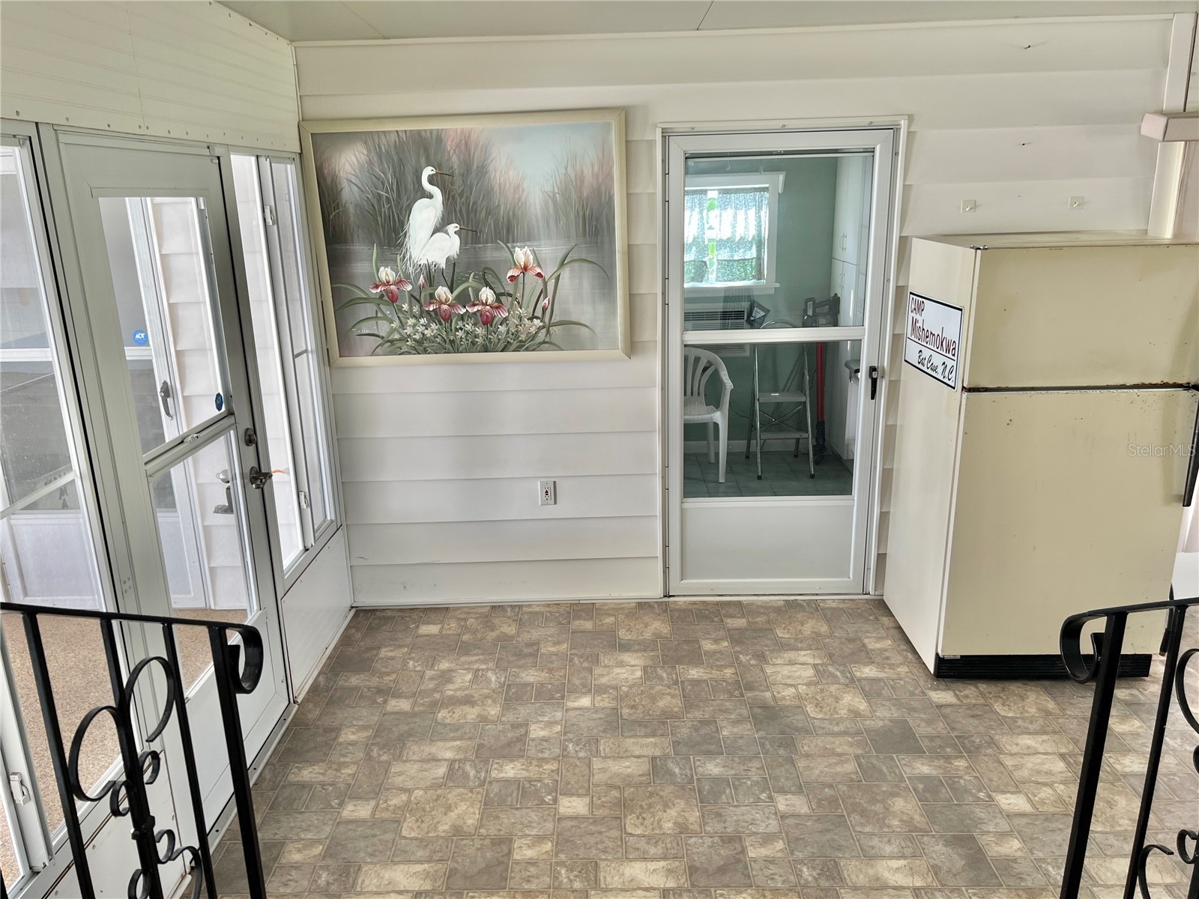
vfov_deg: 53.1
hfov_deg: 67.3
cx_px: 600
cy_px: 450
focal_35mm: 26
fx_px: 901
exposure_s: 1/121
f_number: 1.5
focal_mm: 5.7
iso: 50
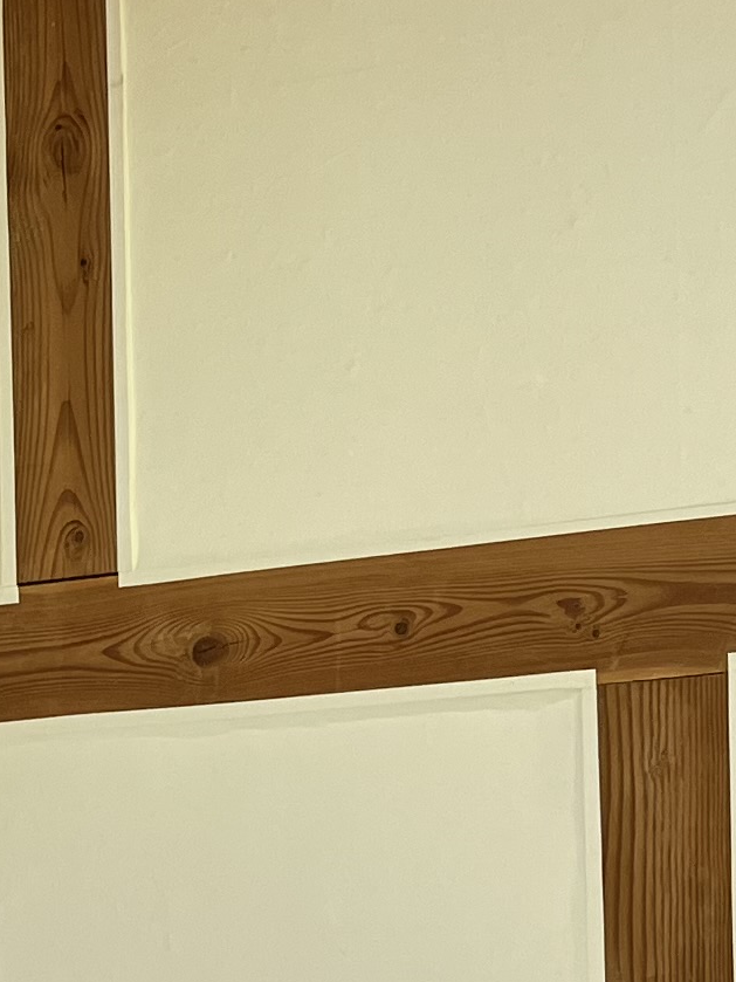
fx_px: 3545
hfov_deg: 11.6
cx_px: -125
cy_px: 970
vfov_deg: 15.5
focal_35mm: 125
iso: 64
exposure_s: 1/120
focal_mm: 5.1
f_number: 1.6
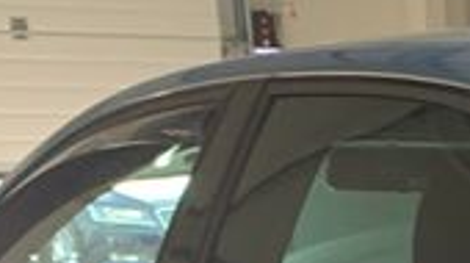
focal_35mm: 171
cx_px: 1001
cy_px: 836
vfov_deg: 6.4
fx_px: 2128
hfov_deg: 11.2
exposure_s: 1/60
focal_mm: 4.25
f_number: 1.8
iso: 160
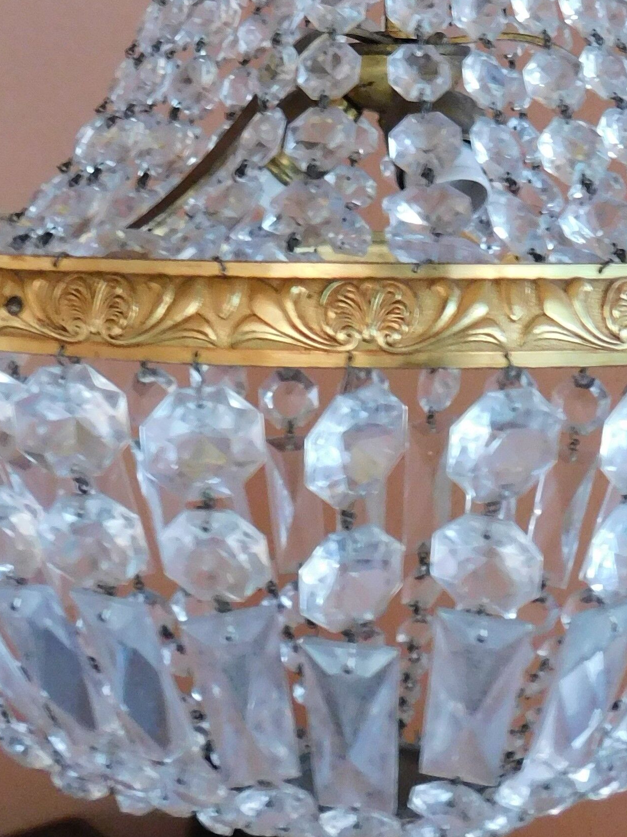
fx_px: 1522
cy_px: -45
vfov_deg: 28.4
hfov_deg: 23.2
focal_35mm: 63
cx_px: 419
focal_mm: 4
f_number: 3
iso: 400
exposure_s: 1/15
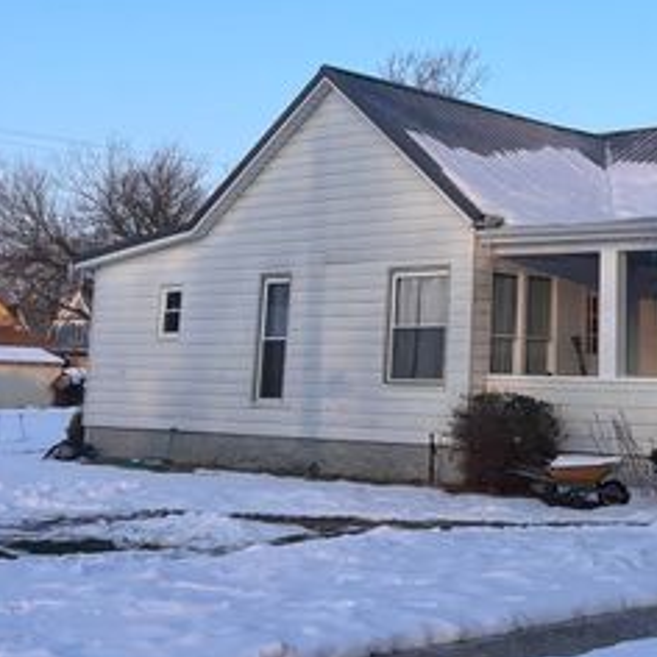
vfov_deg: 25.8
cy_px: 96
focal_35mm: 65
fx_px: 1396
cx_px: 554
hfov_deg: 25.9
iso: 50
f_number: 1.6
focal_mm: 5.1
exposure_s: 1/1497
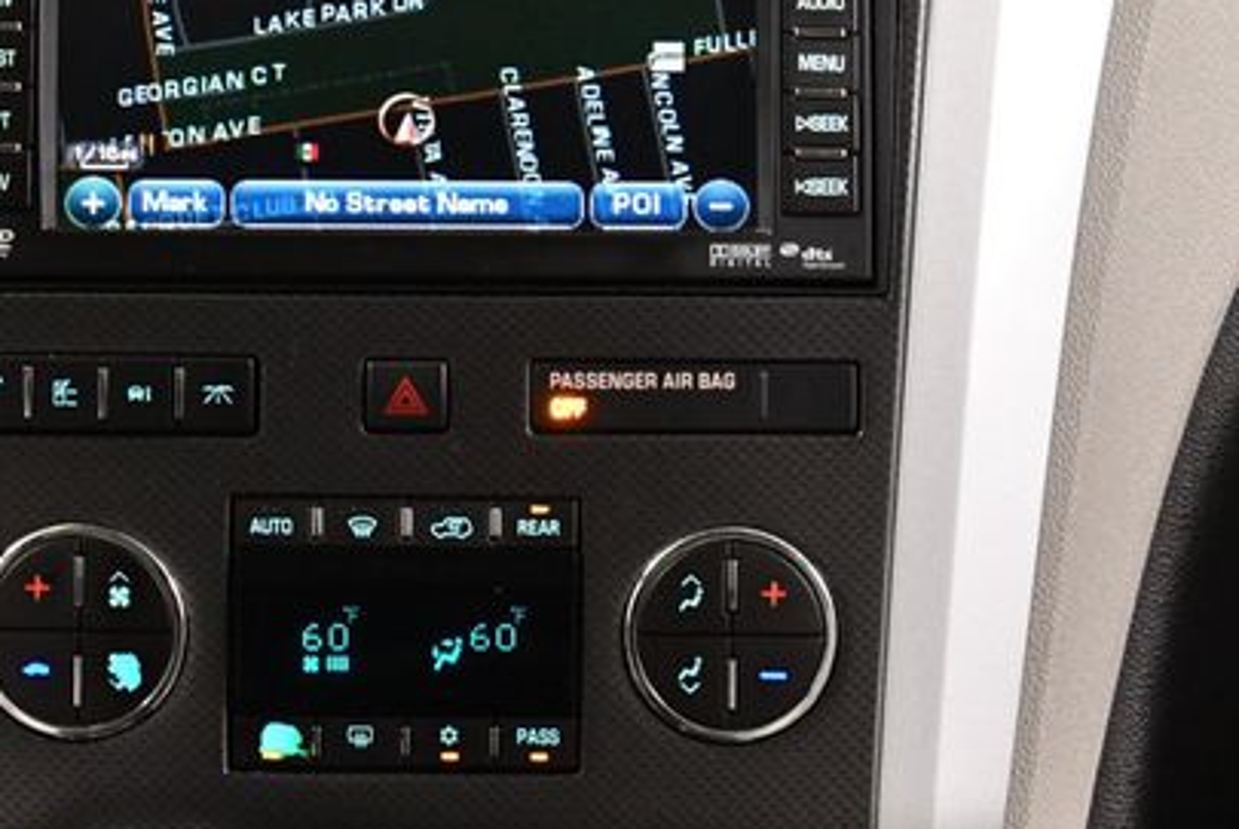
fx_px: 5995
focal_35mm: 174
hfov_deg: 11.8
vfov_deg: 7.9
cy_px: 278
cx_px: 416
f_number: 5.6
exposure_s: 1/60
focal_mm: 55
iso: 4500
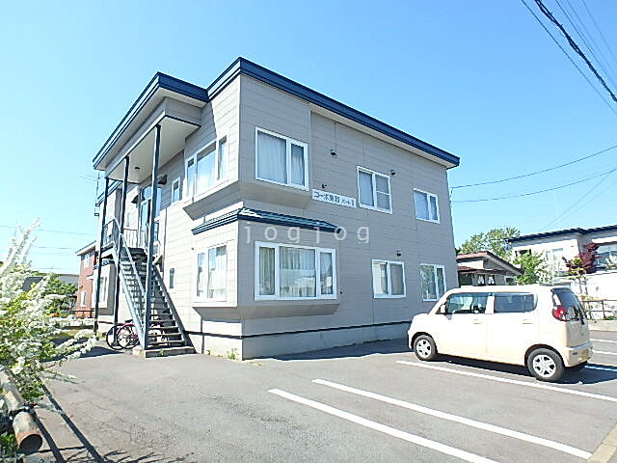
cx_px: 308
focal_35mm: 21
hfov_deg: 79.0
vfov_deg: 63.4
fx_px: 374
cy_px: 232
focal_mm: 3.7
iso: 125
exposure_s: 1/640
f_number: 3.5
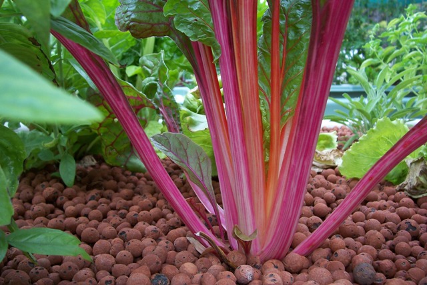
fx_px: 403
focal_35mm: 34
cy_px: 142
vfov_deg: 38.9
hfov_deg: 55.8
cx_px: 214
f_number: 2.7
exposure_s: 1/250
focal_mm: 5.6
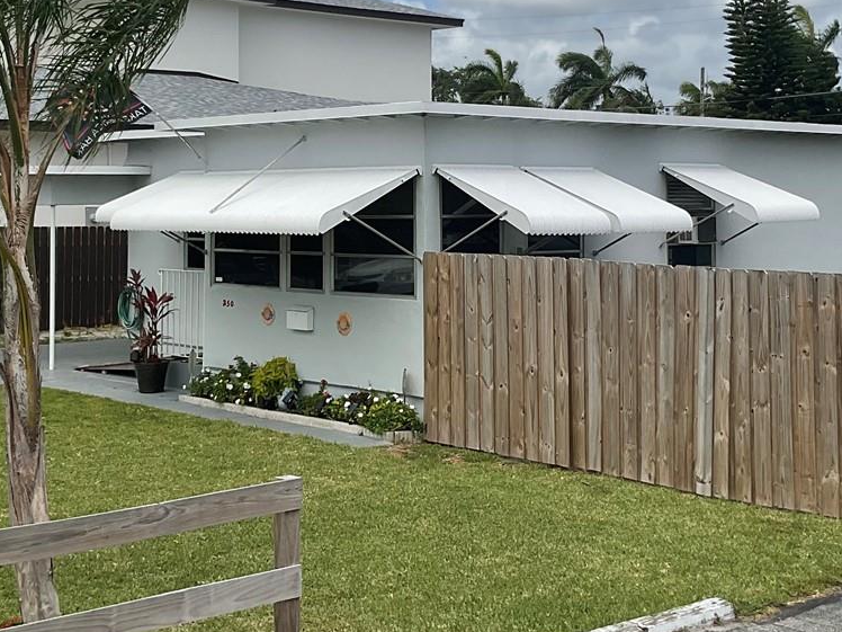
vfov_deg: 23.4
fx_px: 1508
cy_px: 148
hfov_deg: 31.2
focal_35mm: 62
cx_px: 375
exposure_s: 1/3322
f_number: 1.8
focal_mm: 3
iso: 16
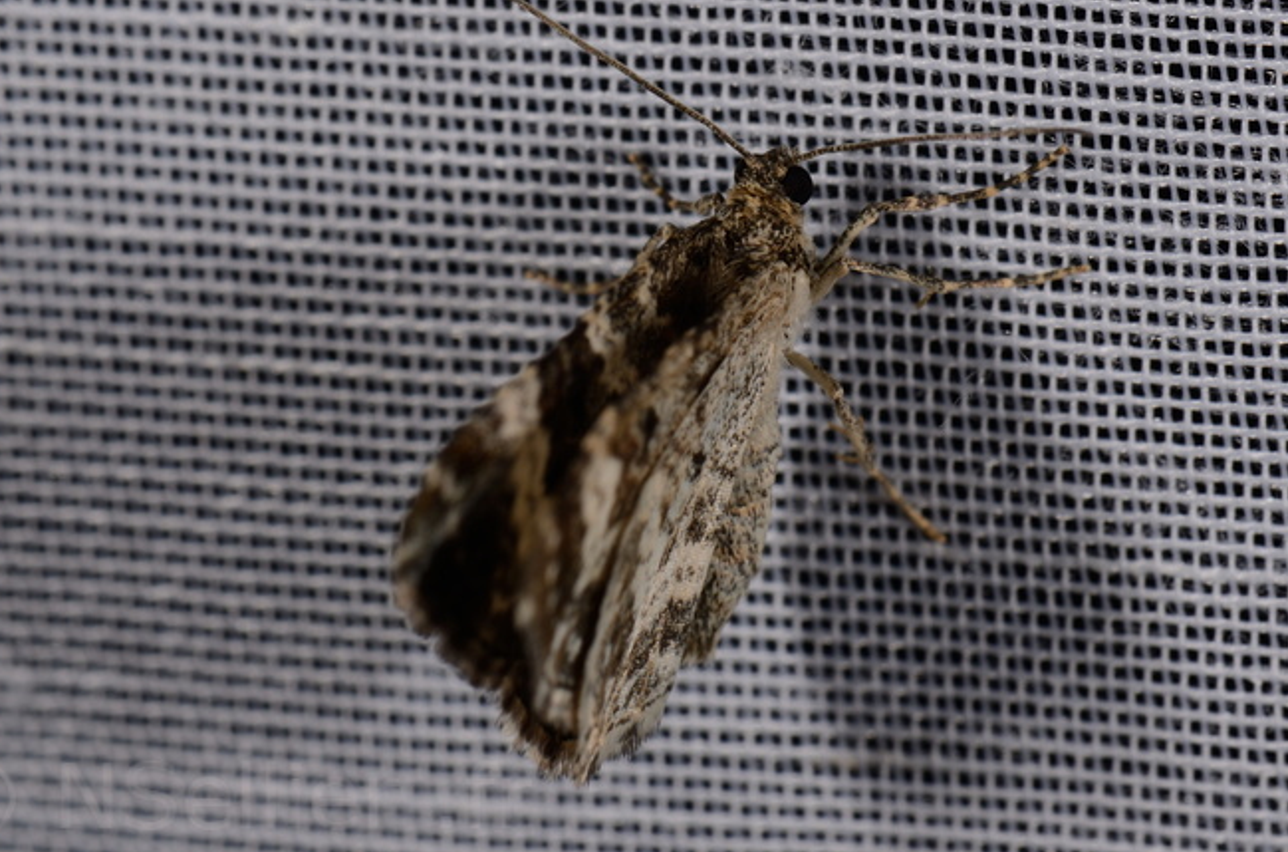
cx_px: 693
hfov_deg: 13.2
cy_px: 338
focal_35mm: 156
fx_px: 5552
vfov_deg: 8.8
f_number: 25
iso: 100
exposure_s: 1/60
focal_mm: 85
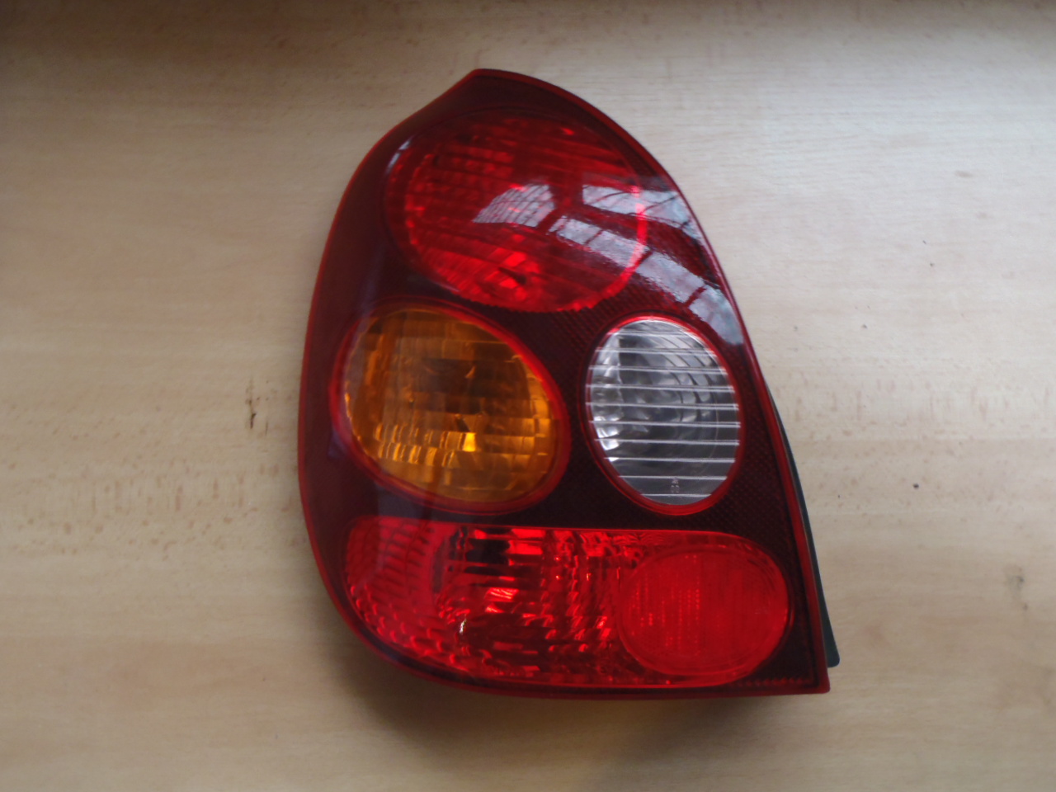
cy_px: 396
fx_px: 1129
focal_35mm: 37
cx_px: 528
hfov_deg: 50.1
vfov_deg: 38.7
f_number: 4.7
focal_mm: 6.64
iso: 400
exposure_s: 1/8
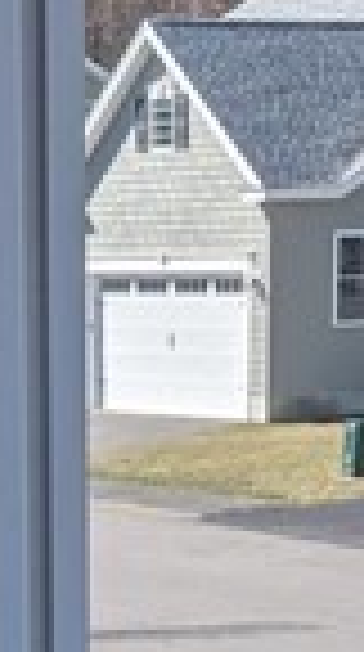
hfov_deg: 7.7
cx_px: 13
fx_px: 2691
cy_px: 1106
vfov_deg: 12.8
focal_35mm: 156
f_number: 1.8
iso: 75
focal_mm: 4.44
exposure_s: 1/4673
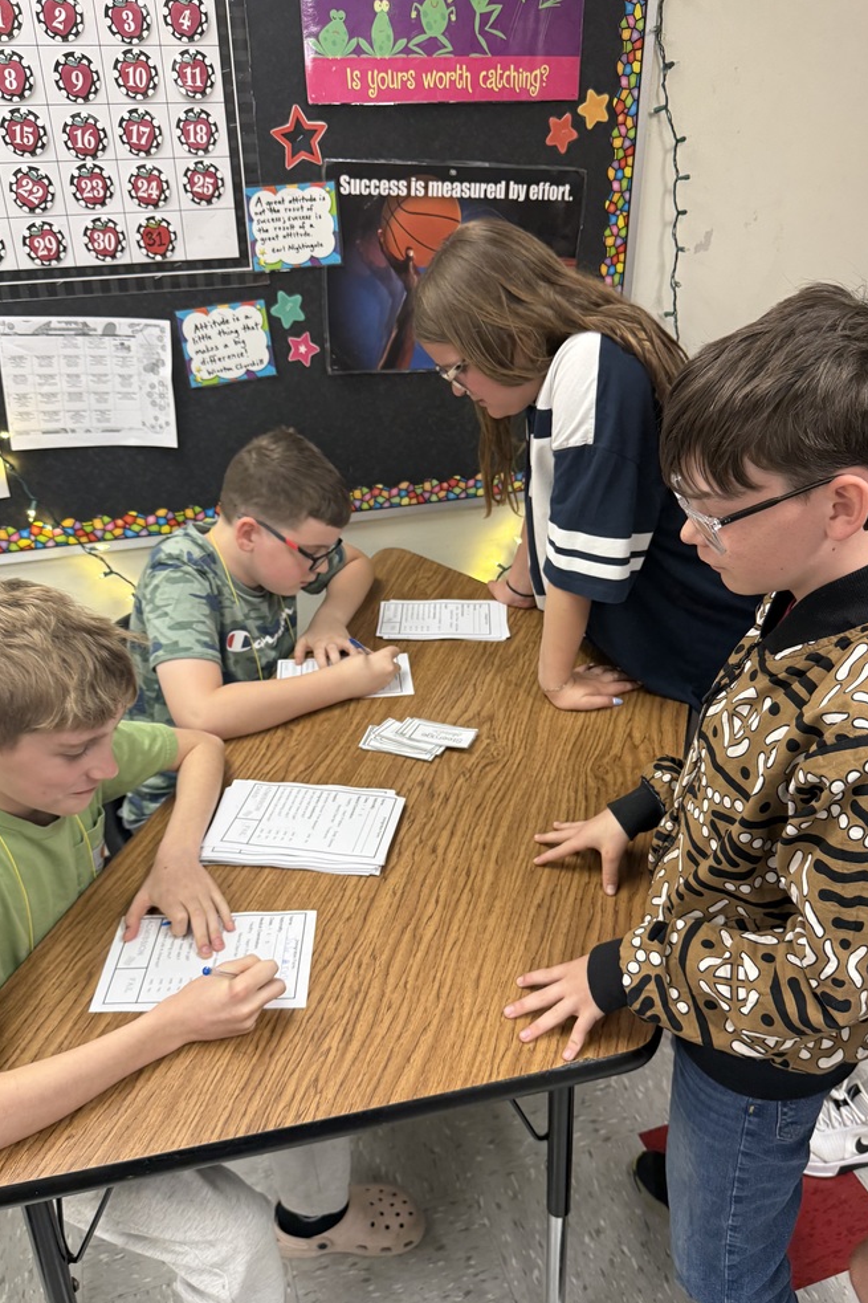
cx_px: 416
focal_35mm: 26
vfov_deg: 69.4
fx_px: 941
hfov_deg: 49.5
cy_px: 676
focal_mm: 6.76
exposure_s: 1/60
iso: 250
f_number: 1.78
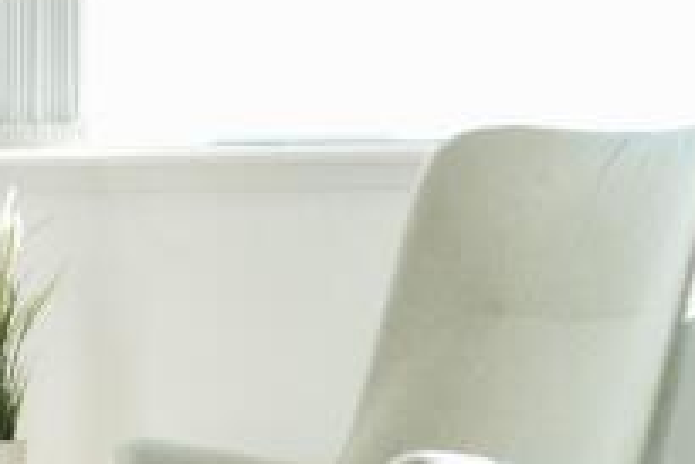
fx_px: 3806
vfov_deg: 7.0
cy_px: 323
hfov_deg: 10.3
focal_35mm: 197
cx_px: -34
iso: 400
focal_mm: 85
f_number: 2.2
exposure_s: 1/640
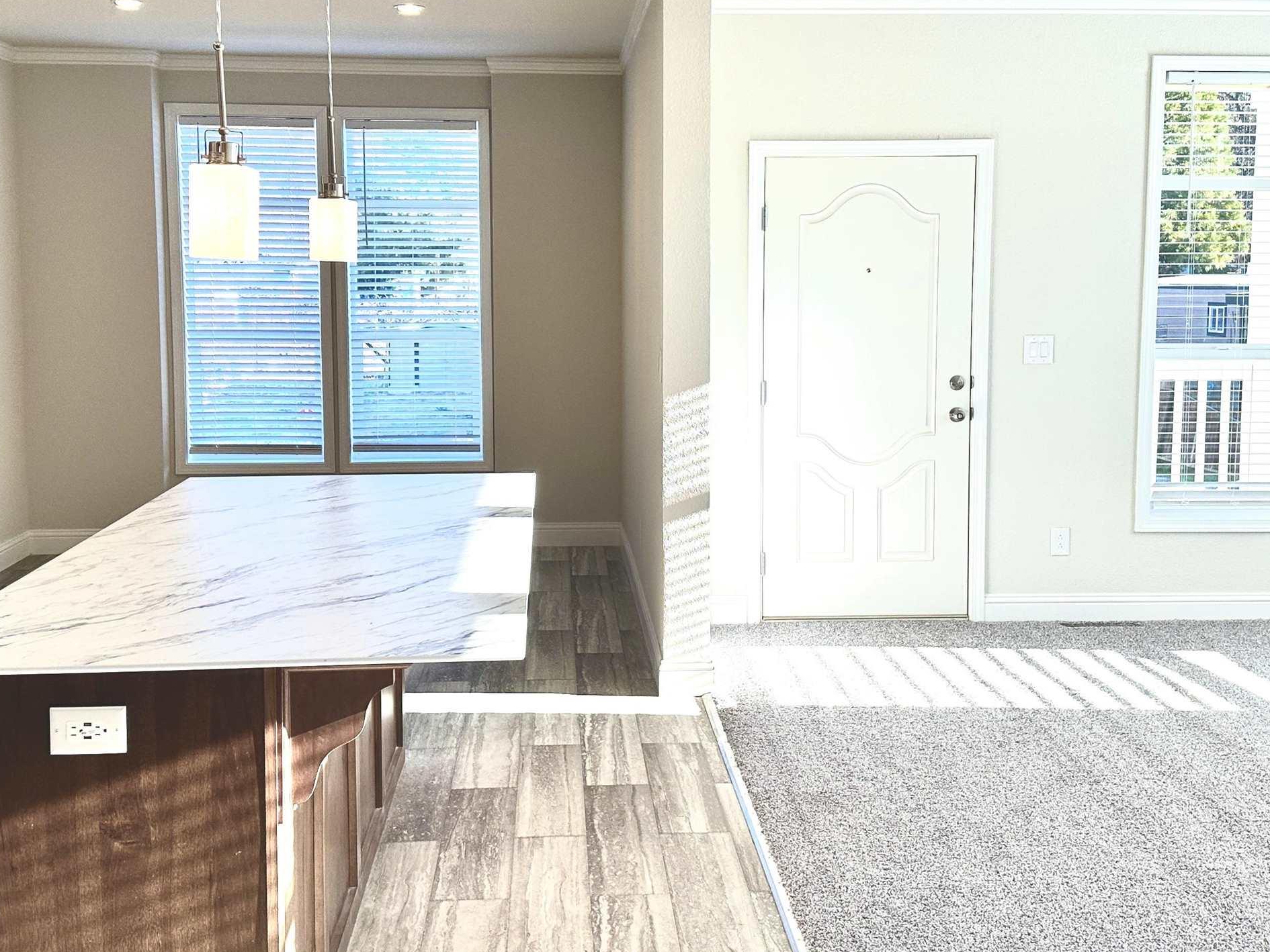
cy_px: 391
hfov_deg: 47.9
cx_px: 650
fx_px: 1431
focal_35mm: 39
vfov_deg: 36.7
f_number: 1.78
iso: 80
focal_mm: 6.86
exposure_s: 1/464
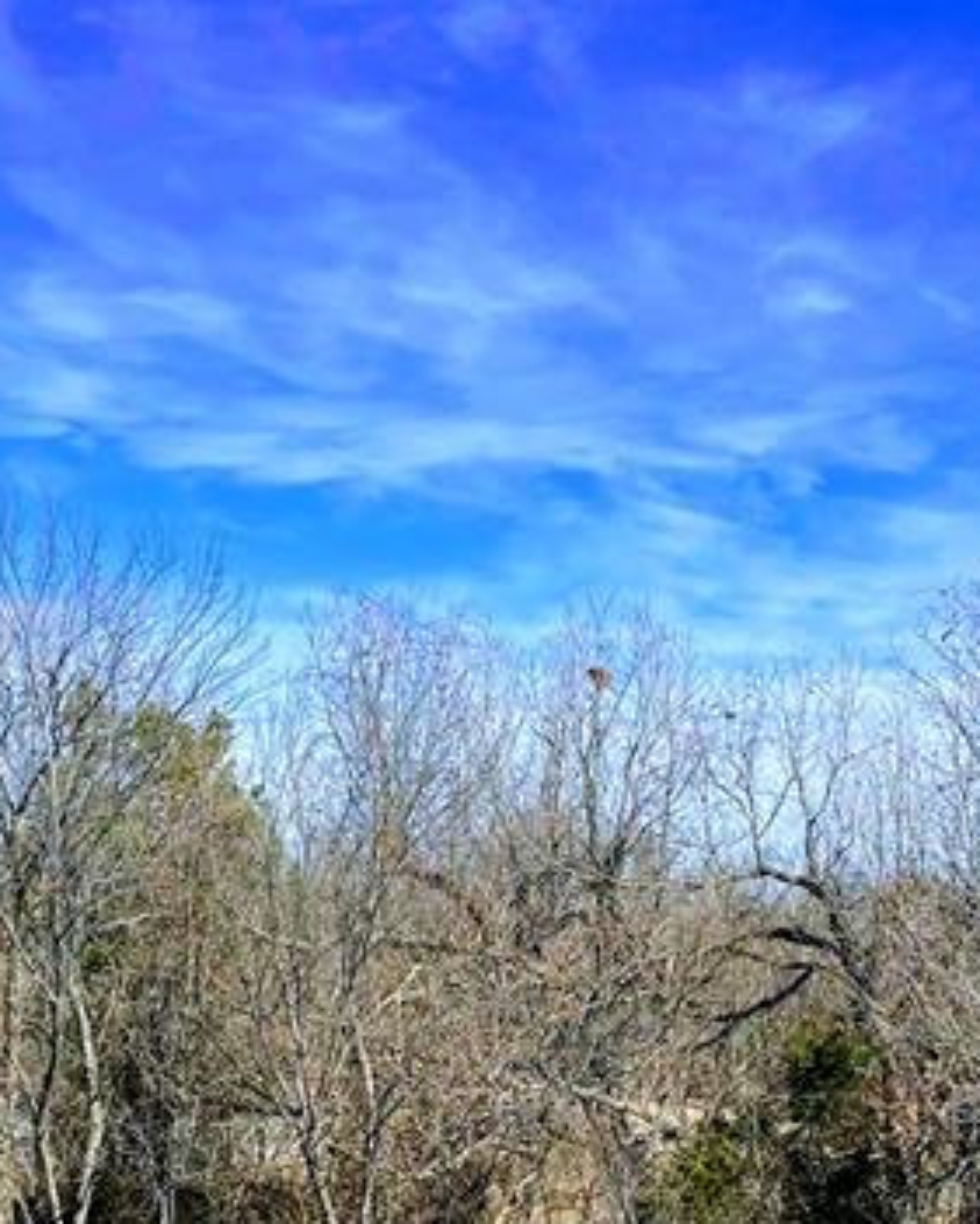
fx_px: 2682
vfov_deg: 25.2
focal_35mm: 74
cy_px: 1004
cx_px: 415
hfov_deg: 20.7
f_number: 1.6
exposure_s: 1/3401
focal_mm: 4.2
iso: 32
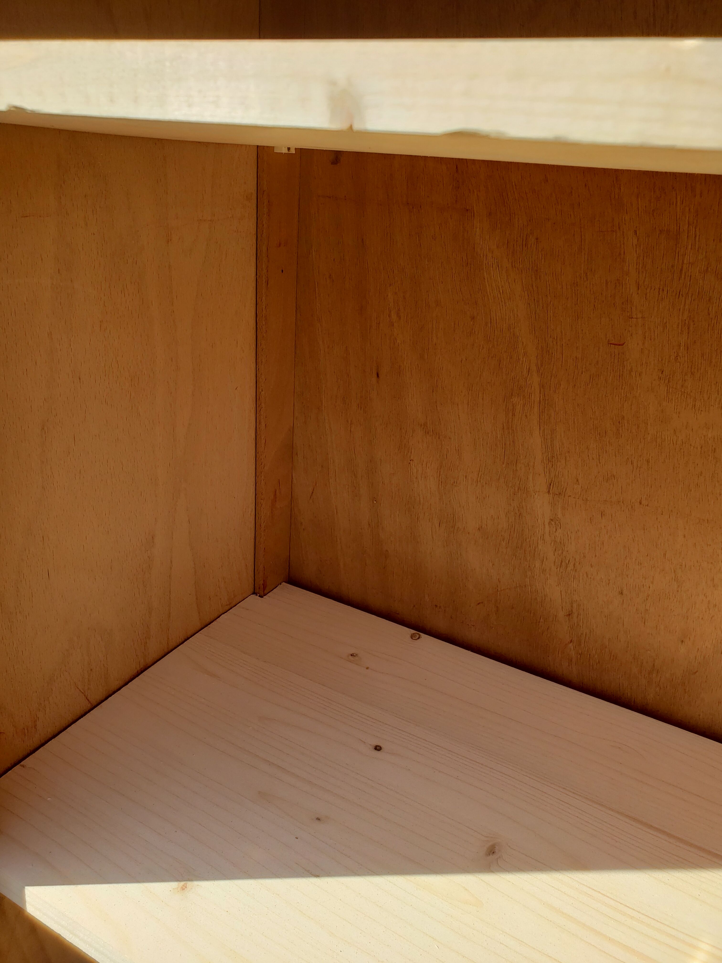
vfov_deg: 67.3
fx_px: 723
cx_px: 361
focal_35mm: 26
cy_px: 482
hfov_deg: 53.1
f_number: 2.4
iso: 50
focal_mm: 4.3
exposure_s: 1/1008
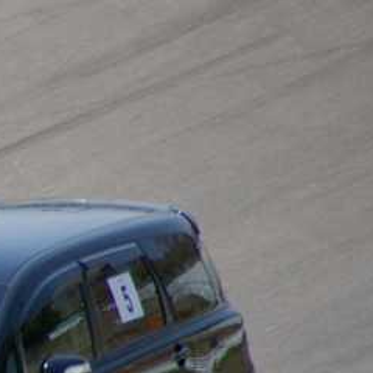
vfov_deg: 1.3
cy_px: 319
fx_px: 16555
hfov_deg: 1.3
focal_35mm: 1358
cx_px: -368
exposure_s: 1/350
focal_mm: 250
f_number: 8
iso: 200
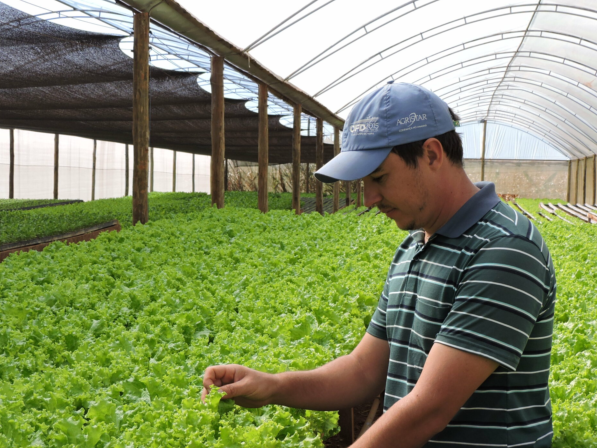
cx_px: 272
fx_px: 1121
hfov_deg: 29.8
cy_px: 304
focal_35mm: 65
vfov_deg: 22.5
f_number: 3.5
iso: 100
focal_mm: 8.4
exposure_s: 1/500
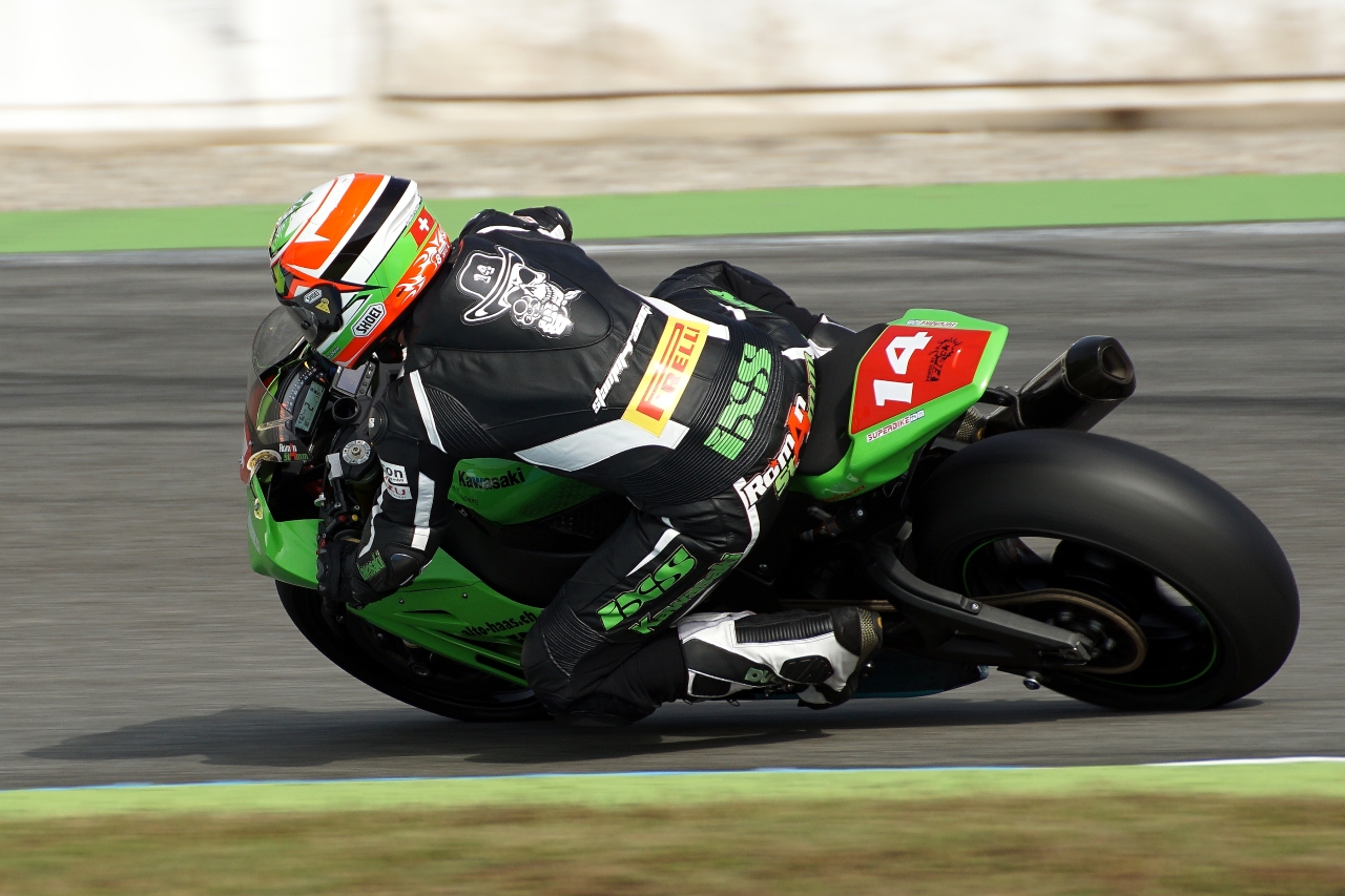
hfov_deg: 4.2
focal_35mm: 495
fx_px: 18490
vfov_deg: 2.8
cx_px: 672
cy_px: 448
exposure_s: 1/320
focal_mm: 330
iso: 100
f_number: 7.1
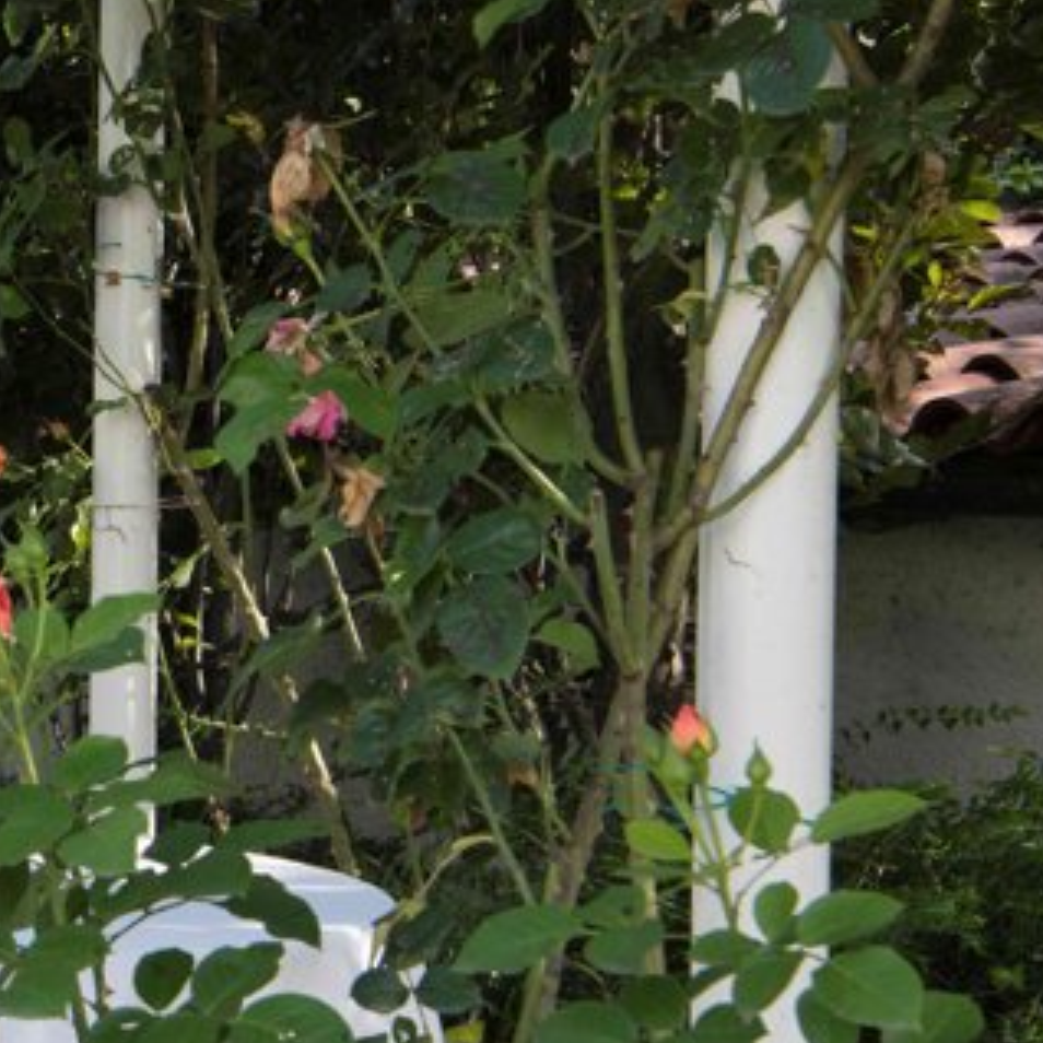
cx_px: -456
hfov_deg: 13.5
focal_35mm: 123
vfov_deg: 14.2
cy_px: 443
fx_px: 4193
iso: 400
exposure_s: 1/100
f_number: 11
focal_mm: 48
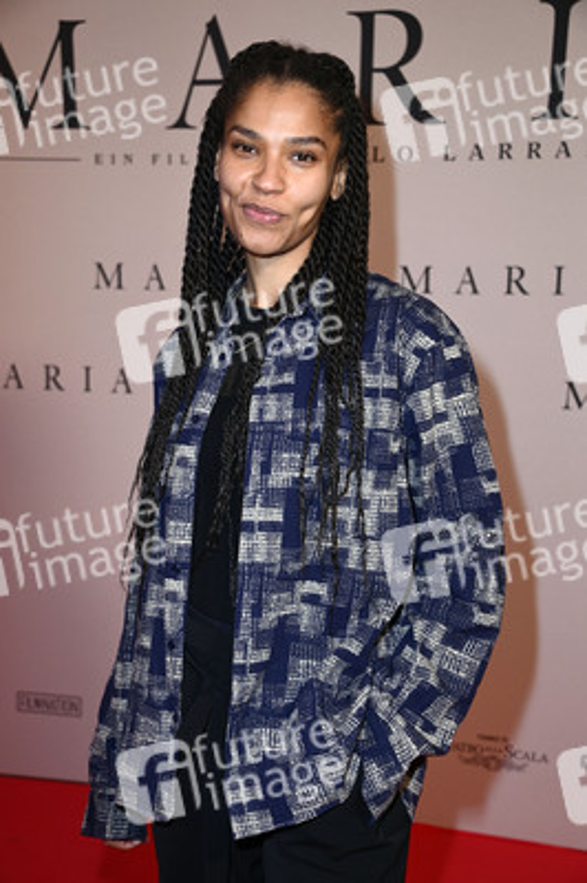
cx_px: 294
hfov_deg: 23.3
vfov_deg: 34.5
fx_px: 1421
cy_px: 442
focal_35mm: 58
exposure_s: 1/200
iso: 800
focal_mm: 58
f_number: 5.6
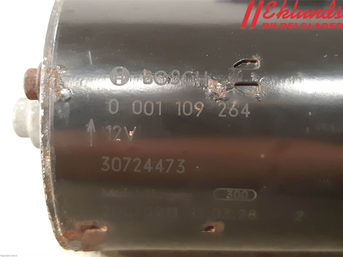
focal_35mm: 26
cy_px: 128
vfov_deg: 53.1
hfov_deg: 67.3
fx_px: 258
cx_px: 172
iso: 500
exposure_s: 1/20
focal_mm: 3.93
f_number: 1.7
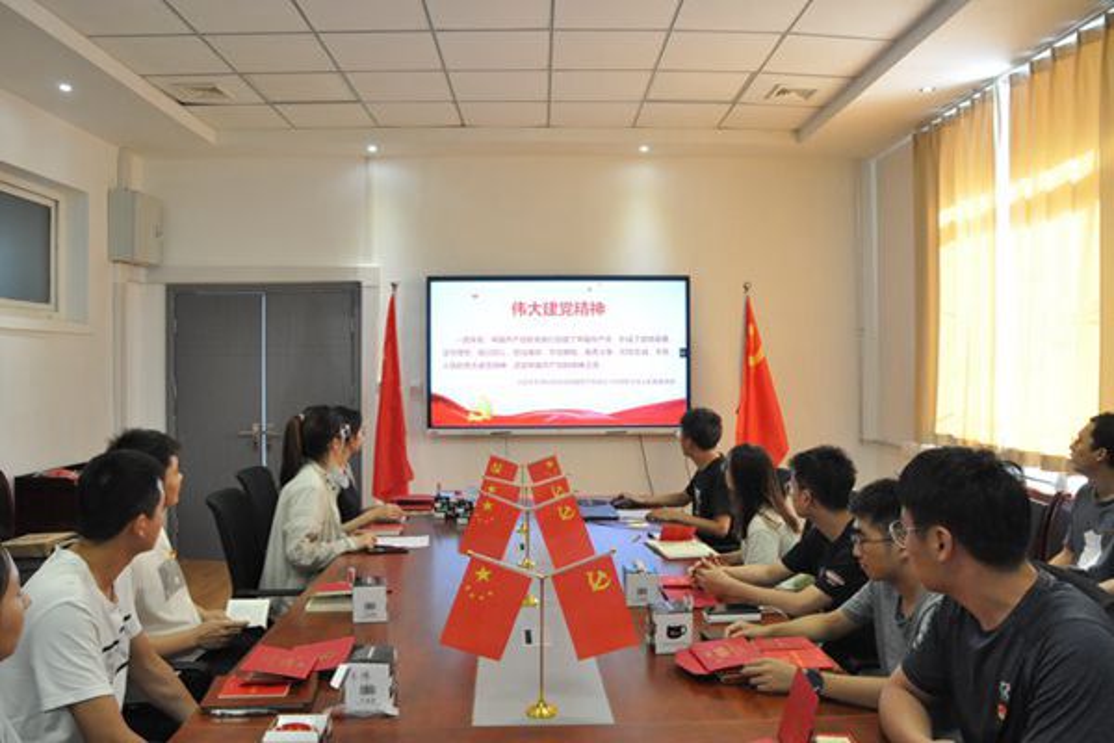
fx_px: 835
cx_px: 557
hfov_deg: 67.4
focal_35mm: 27
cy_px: 372
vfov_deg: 47.9
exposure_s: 1/60
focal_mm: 18
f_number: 7.1
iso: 1600
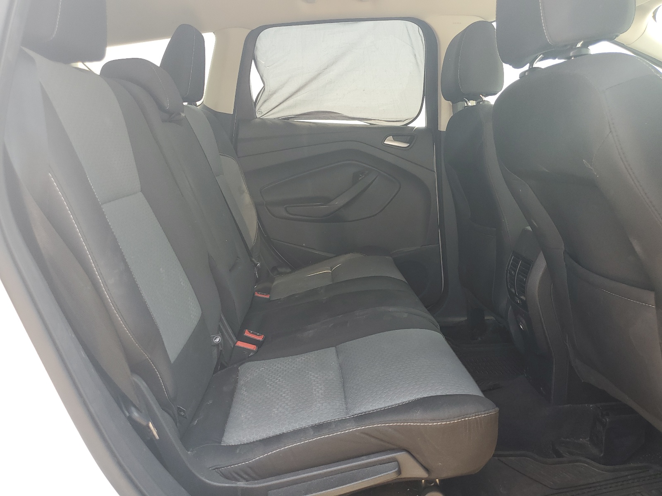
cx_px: 331
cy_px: 248
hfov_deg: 67.3
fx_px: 497
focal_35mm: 26
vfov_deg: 53.1
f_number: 1.5
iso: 50
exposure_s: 1/127
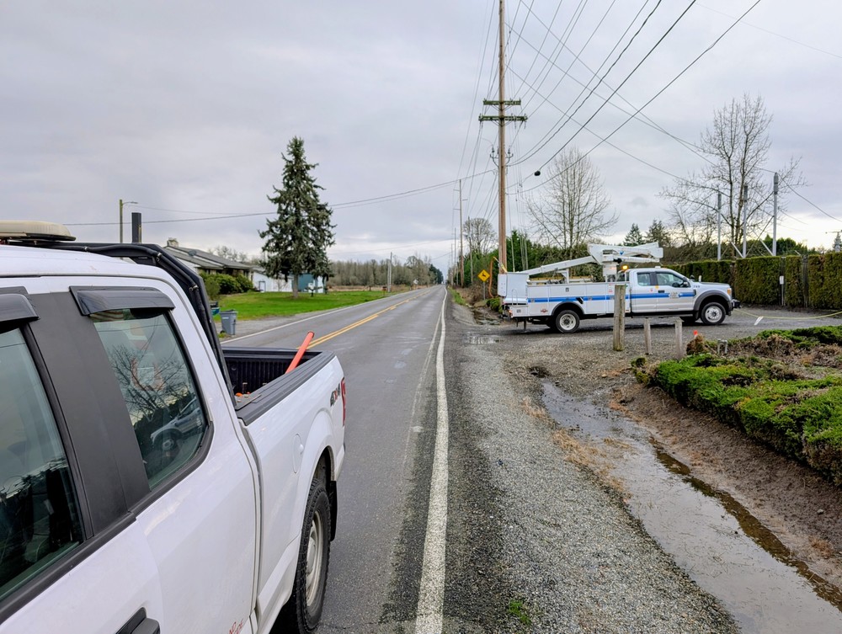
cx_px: 421
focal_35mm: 24
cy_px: 317
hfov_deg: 71.5
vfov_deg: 56.9
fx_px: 585
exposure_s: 1/299
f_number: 1.68
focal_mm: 6.9
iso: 21
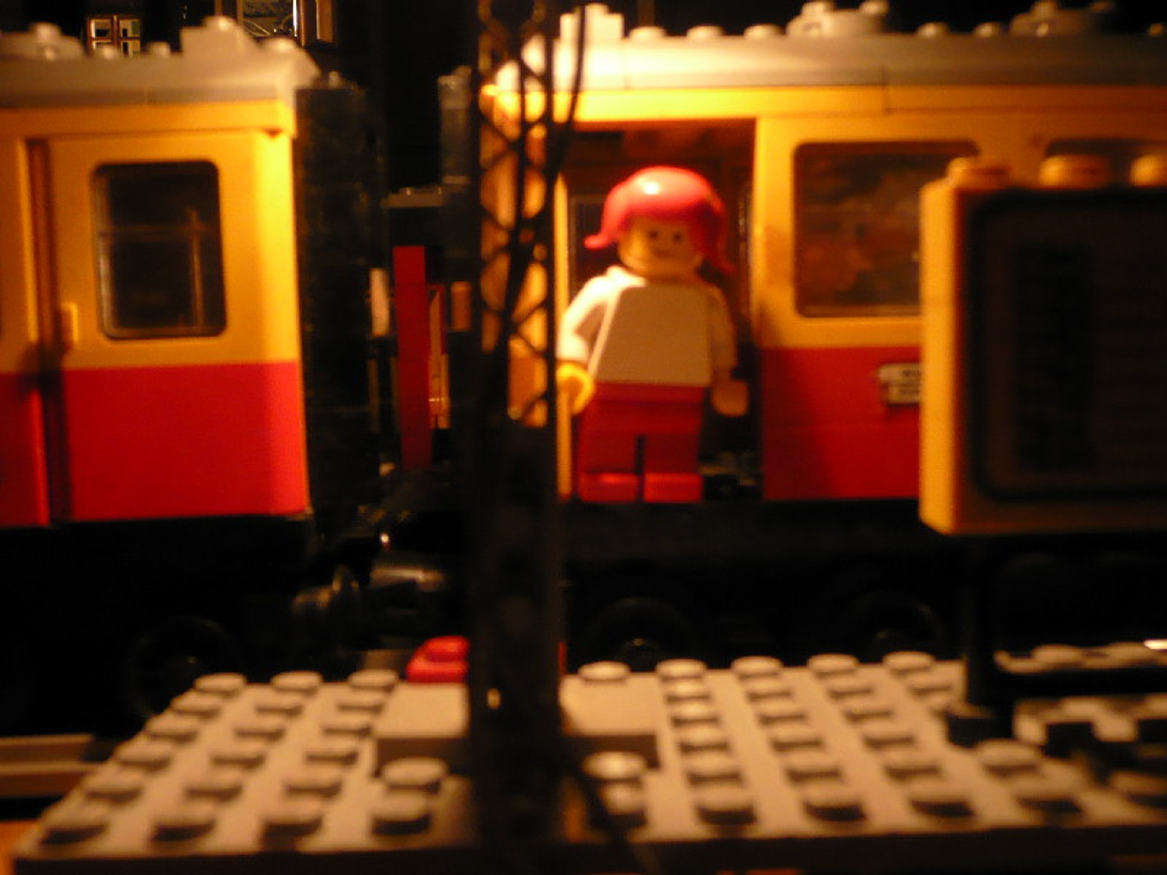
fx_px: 1281
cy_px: 438
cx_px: 584
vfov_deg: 37.7
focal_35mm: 38
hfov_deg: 49.0
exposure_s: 1/2.5
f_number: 3.3
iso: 200
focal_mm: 4.6
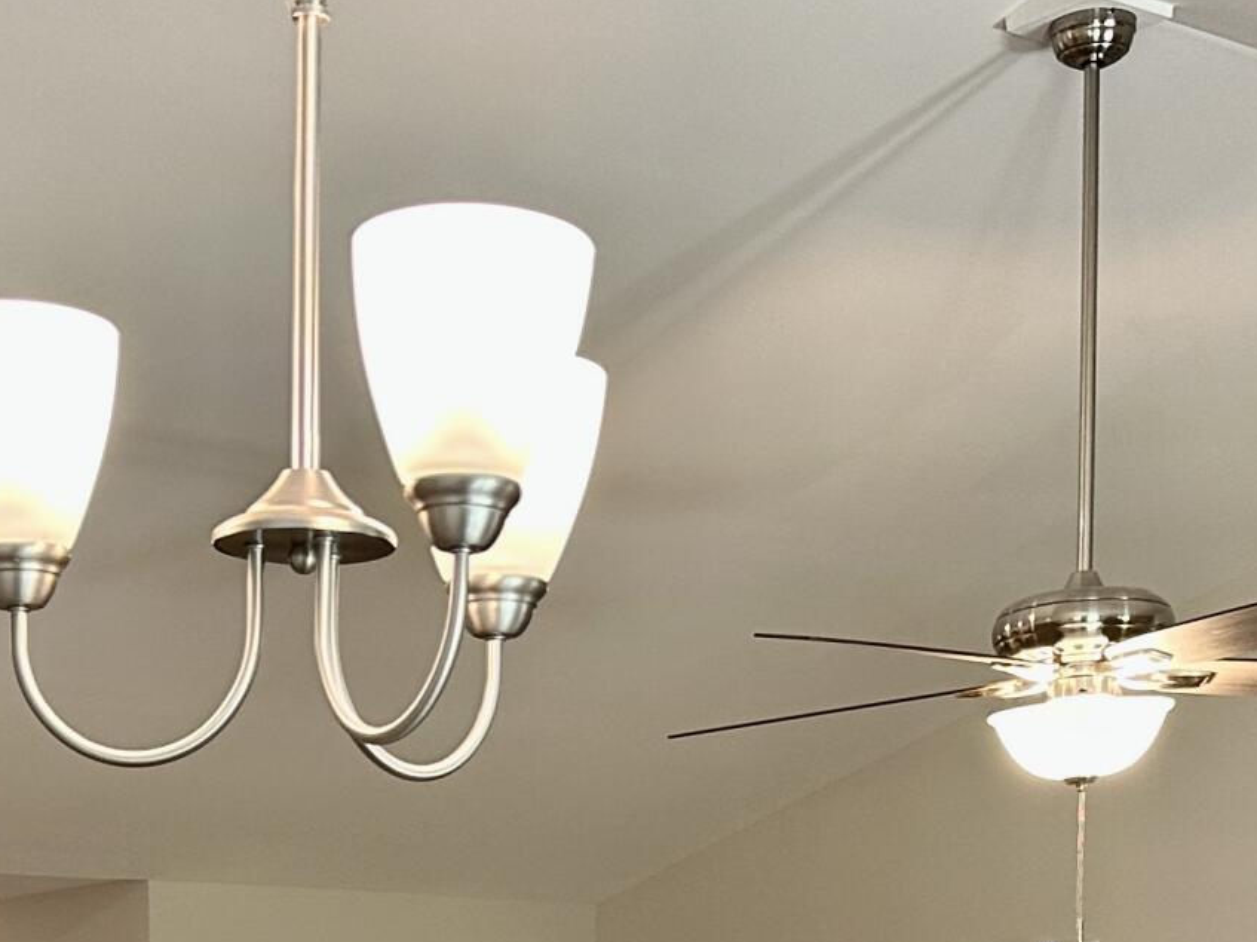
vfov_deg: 15.3
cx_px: 358
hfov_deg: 22.9
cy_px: 1613
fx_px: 3086
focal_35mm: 85
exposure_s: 1/60
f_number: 1.78
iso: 125
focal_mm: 6.86
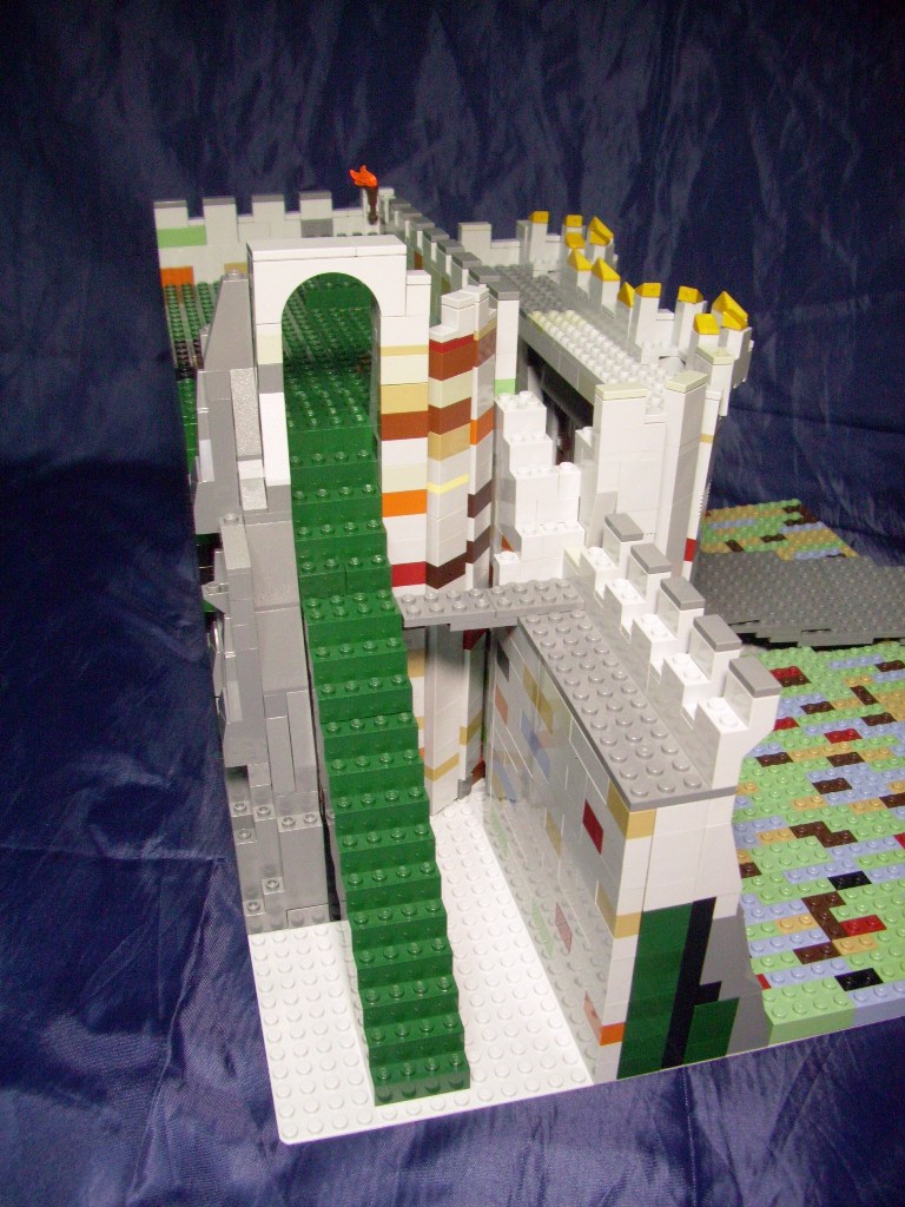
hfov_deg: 44.2
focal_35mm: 32
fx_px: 1115
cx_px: 452
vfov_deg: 56.8
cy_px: 604
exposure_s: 1/13
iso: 160
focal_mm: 5.7
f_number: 2.9
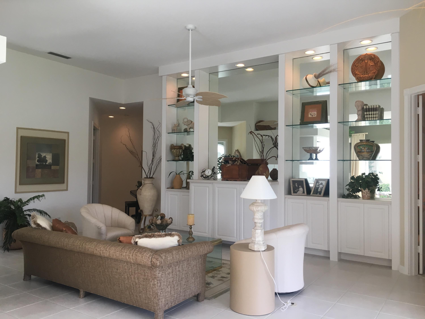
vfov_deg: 48.2
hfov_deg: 61.7
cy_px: 160
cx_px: 212
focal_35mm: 29
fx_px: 356
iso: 25
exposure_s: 1/40
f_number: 2.2
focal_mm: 4.15
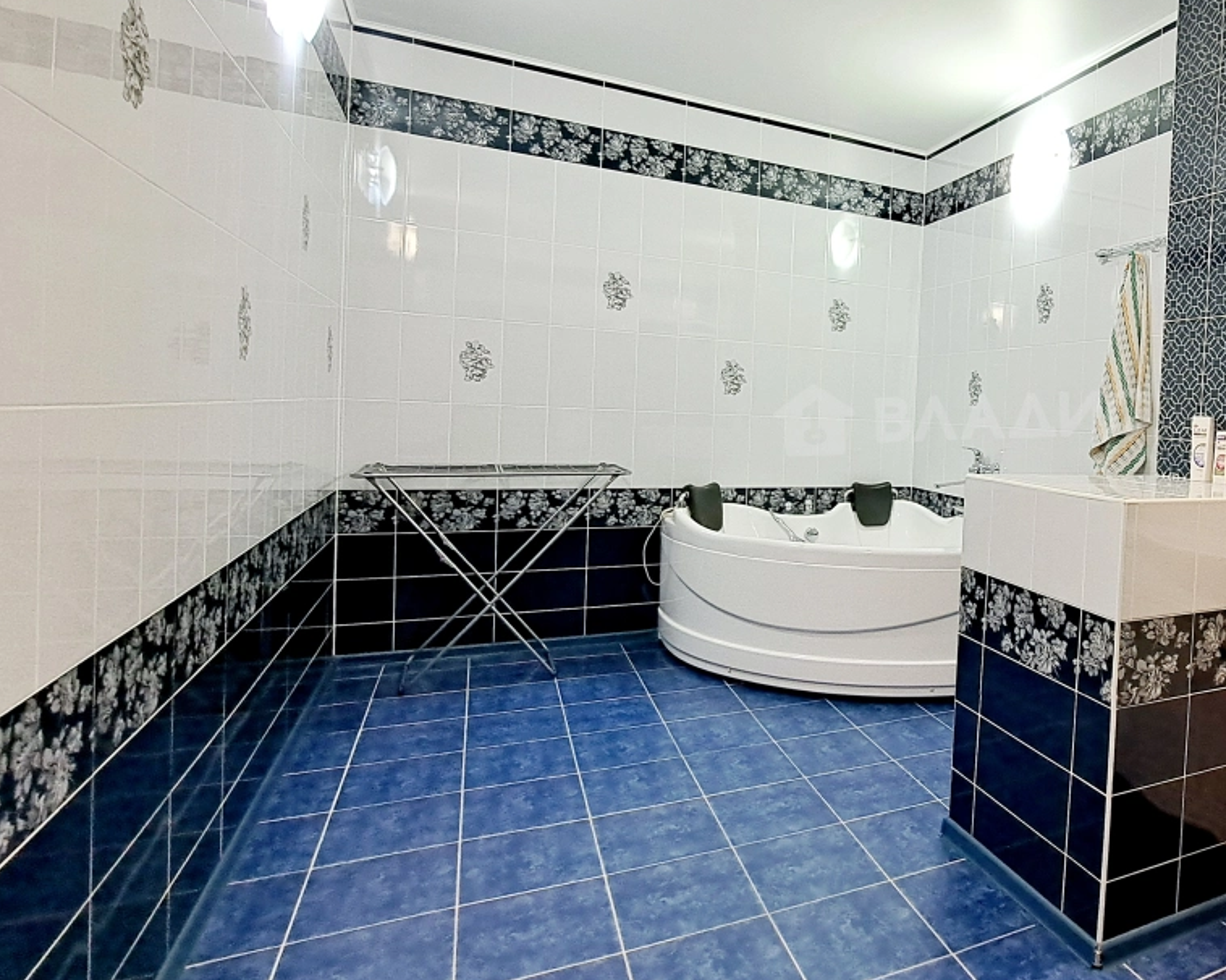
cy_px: 413
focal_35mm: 21
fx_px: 762
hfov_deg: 70.7
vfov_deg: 65.1
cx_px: 962
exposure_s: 1/50
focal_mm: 1.74
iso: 64
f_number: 2.2
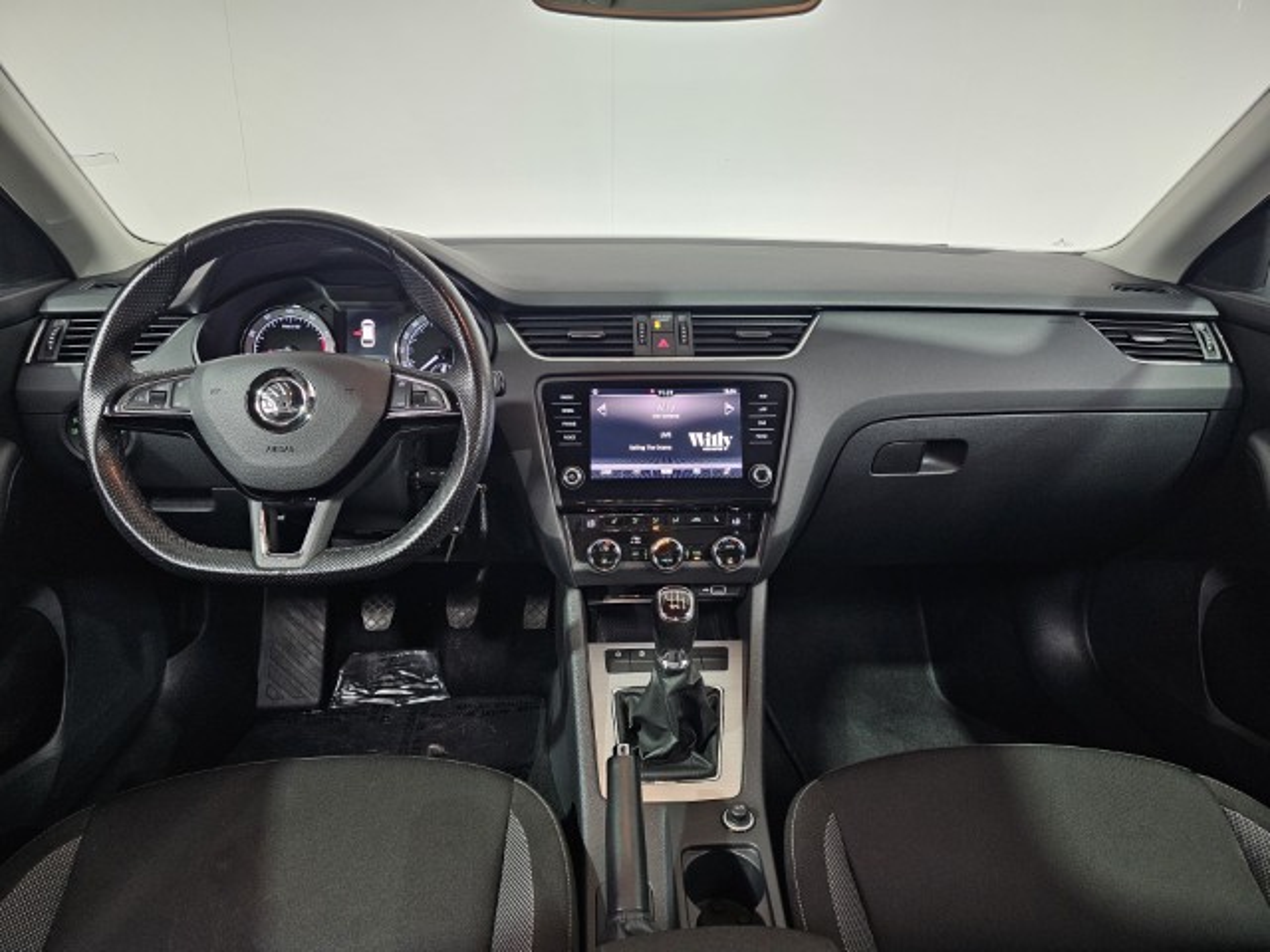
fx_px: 844
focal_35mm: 23
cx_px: 635
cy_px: 476
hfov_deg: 73.9
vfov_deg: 58.9
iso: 500
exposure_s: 1/100
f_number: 1.7
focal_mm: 6.3
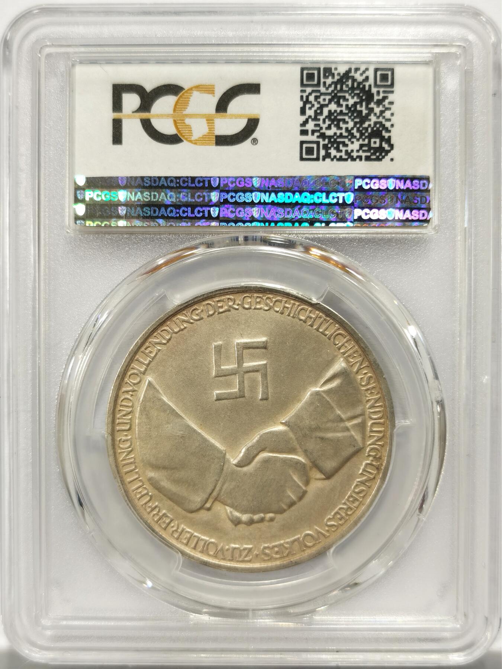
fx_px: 1044
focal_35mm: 54
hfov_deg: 27.0
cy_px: 334
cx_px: 251
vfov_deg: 35.5
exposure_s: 1/100
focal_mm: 5.56
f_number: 16
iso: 100
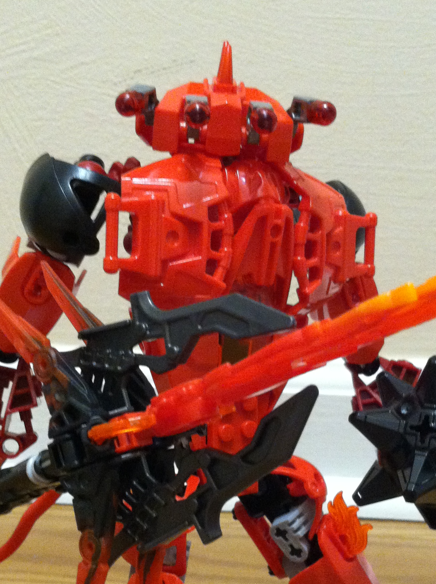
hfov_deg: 26.0
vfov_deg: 34.2
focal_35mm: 56
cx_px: 222
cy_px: 375
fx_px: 943
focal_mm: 3.85
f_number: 2.8
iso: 500
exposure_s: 1/15
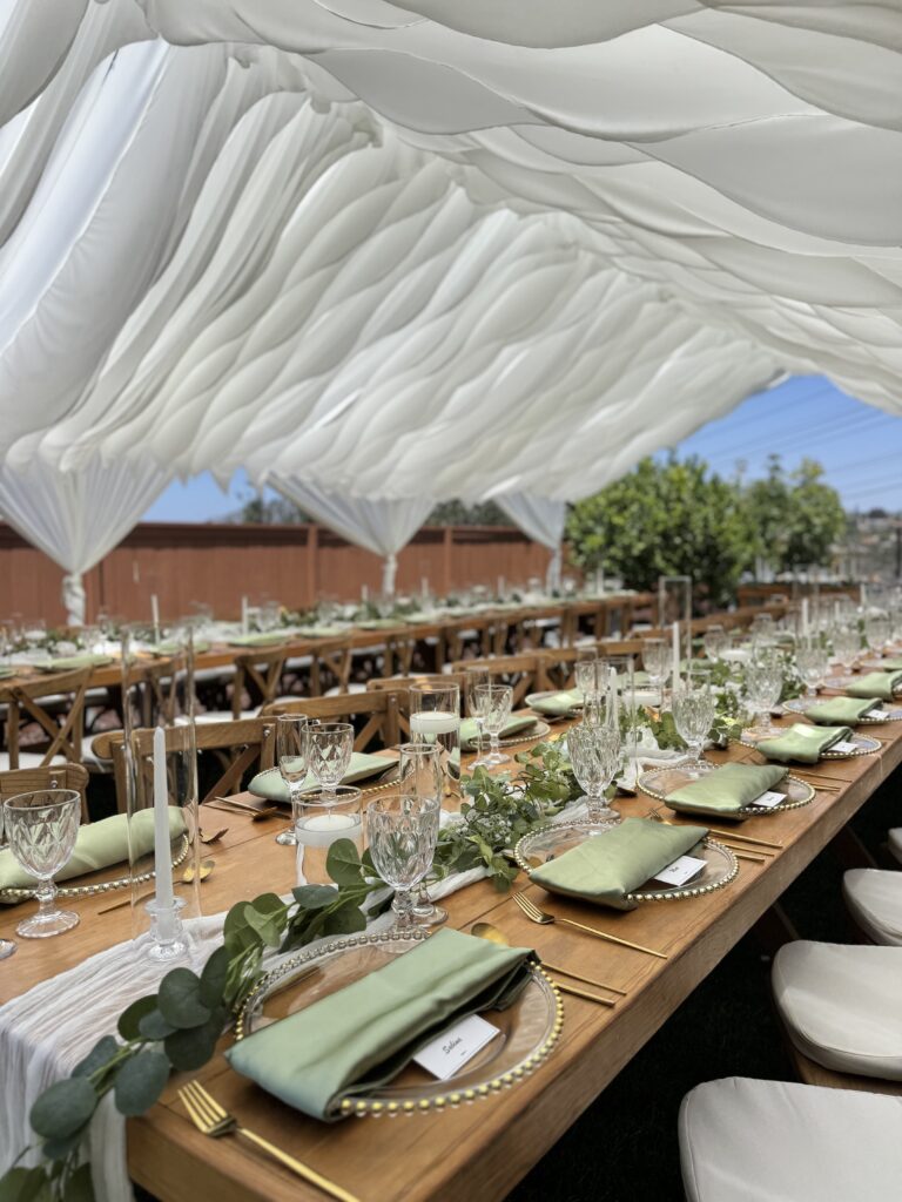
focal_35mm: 24
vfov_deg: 71.6
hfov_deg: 56.8
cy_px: 601
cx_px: 451
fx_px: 834
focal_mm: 6.76
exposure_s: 1/2959
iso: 80
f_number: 1.78
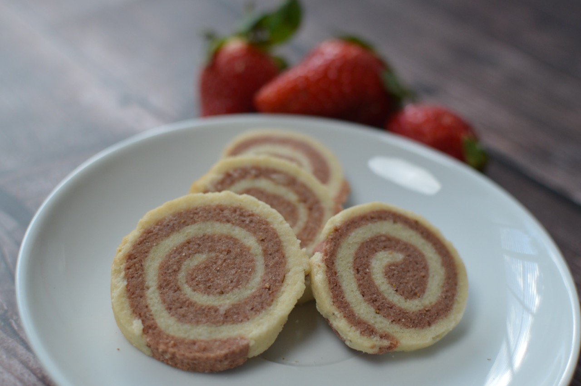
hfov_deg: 37.9
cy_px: 193
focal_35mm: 52
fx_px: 847
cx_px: 290
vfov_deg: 25.7
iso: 400
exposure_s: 1/250
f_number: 3.2
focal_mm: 35
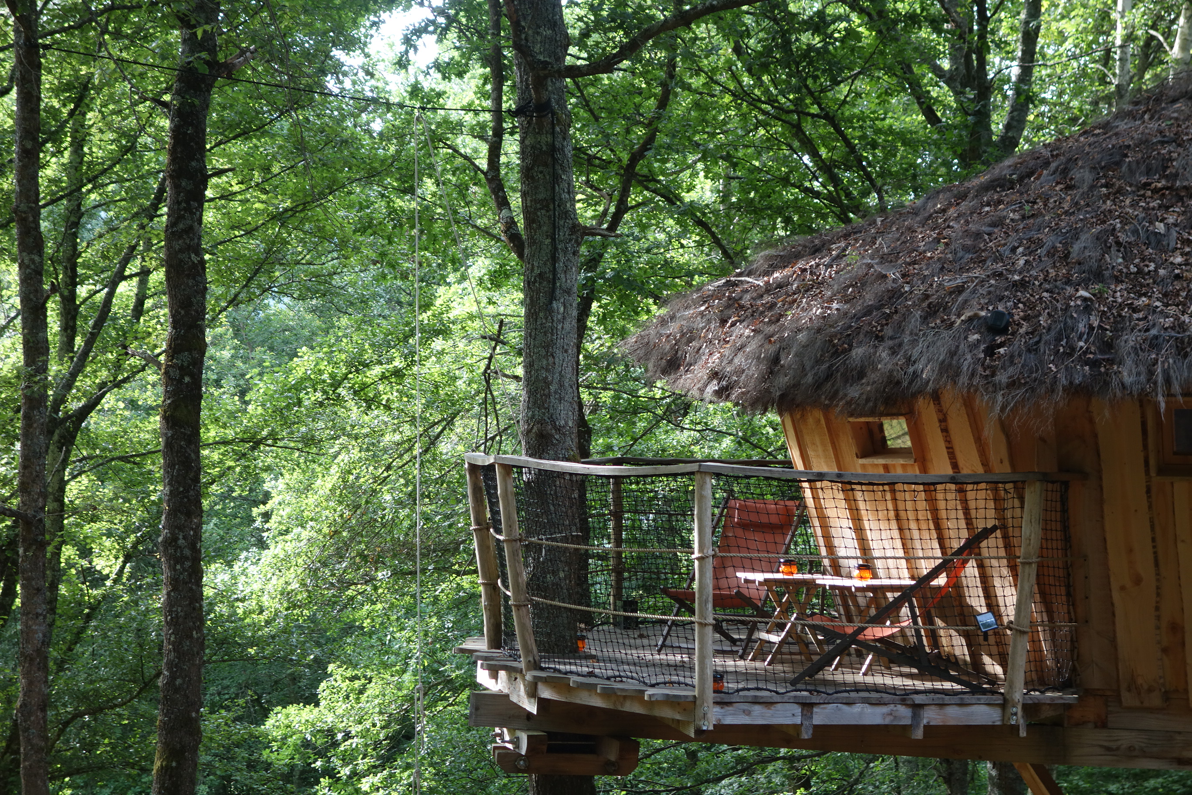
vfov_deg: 16.7
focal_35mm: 82
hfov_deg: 24.8
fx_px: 2715
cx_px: 596
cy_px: 398
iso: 500
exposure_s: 1/160
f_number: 4.5
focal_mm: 30.46
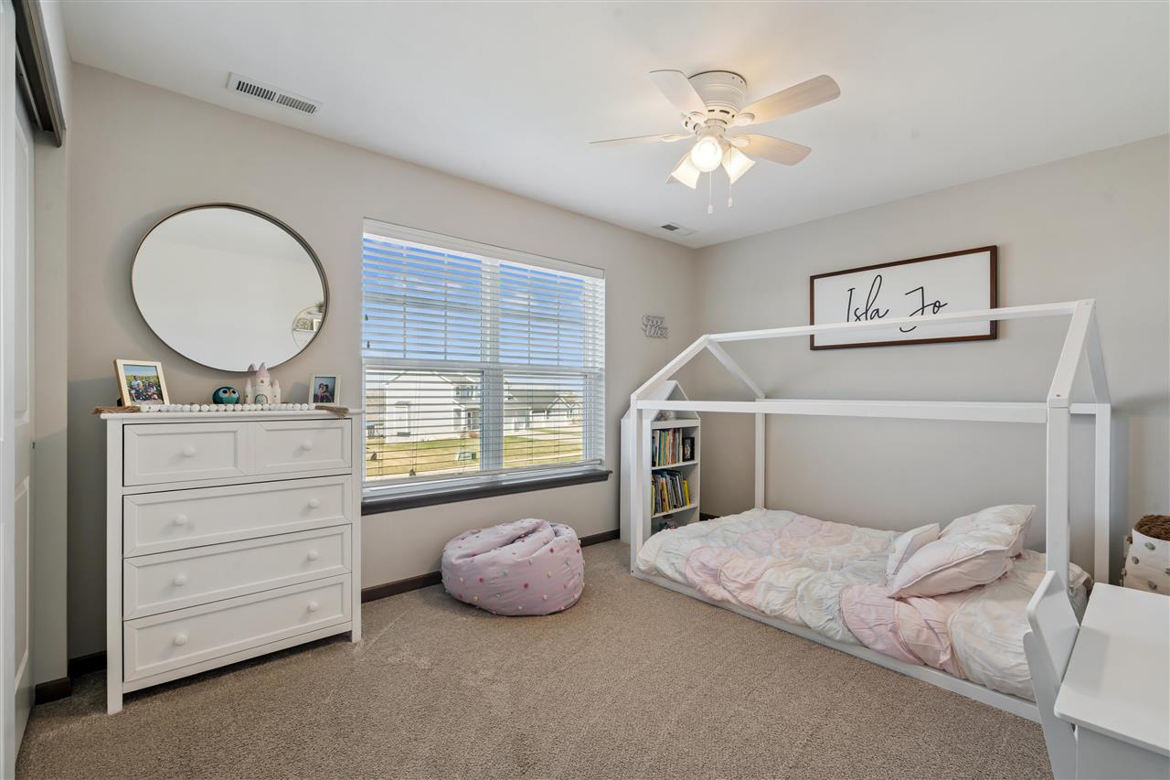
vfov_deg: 73.7
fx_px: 520
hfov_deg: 96.7
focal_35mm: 16
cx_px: 585
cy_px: 390
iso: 400
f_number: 10
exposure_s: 1/15
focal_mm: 16
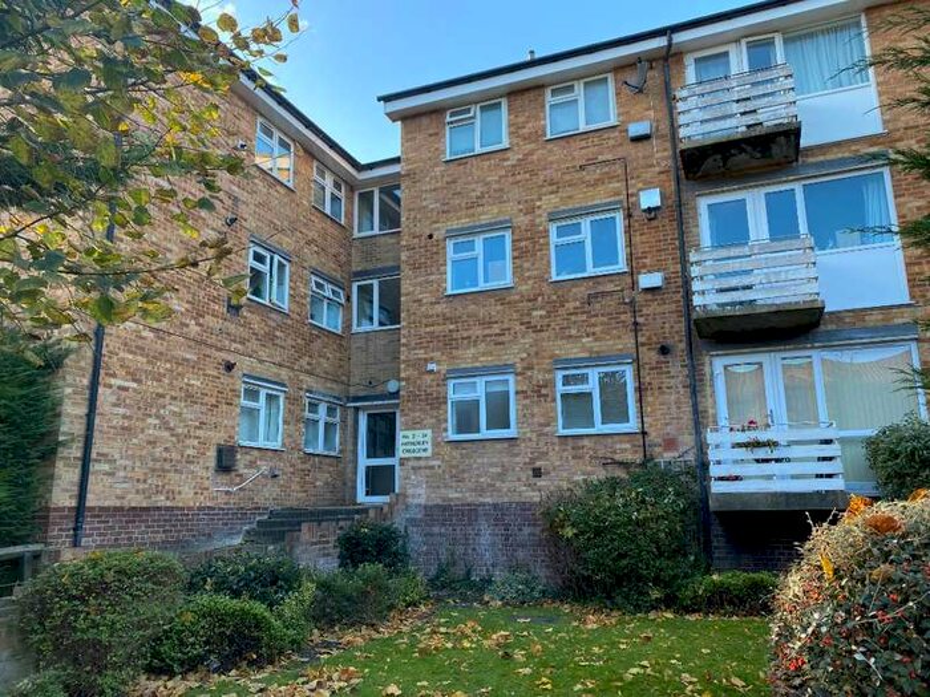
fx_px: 699
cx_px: 465
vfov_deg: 53.1
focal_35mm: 26
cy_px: 348
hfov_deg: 67.3
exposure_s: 1/161
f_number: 1.8
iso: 32
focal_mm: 4.25
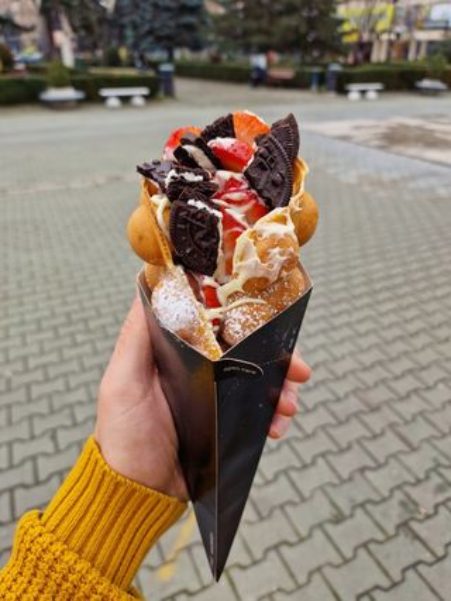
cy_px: 300
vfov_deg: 73.9
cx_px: 226
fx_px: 399
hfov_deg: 58.9
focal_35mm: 23
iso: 50
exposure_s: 1/244
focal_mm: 6.4
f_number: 1.8
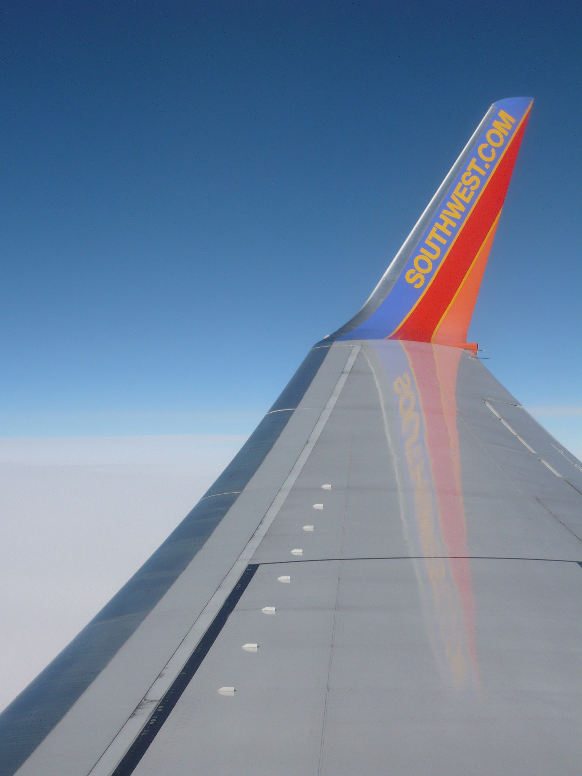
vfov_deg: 24.7
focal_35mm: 79
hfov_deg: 18.7
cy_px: 388
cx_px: 291
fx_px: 1771
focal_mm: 13
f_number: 13
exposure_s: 1/160
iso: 100
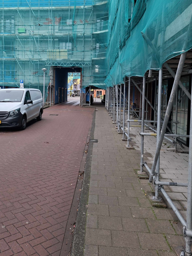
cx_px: 70
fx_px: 222
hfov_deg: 46.3
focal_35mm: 30
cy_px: 101
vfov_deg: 59.4
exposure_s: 1/205
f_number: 1.8
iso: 50
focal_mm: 5.54
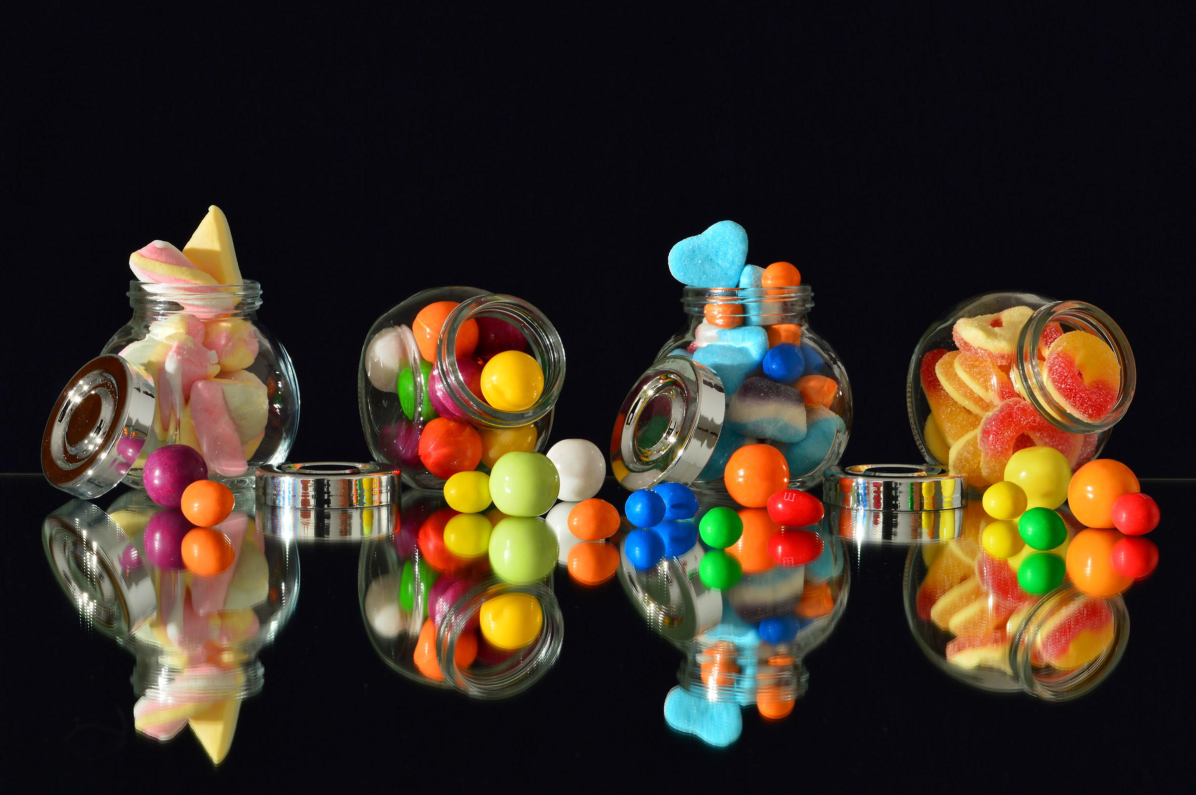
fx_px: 2738
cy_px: 398
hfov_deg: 24.6
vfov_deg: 16.5
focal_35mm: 82
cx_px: 598
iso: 100
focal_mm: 55
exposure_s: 2
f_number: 18
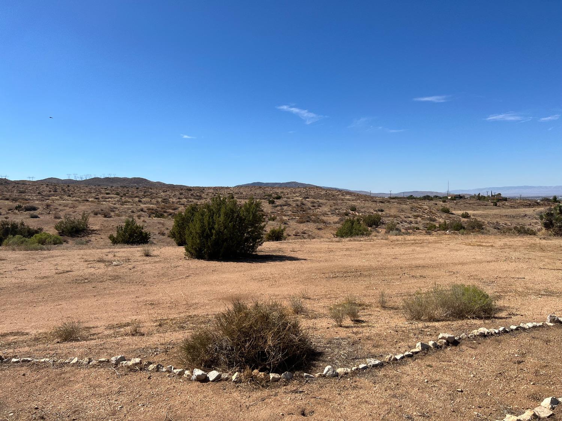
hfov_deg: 67.3
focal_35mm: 26
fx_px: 422
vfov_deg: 53.1
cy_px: 210
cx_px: 281
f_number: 1.5
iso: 50
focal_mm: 5.7
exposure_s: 1/6211
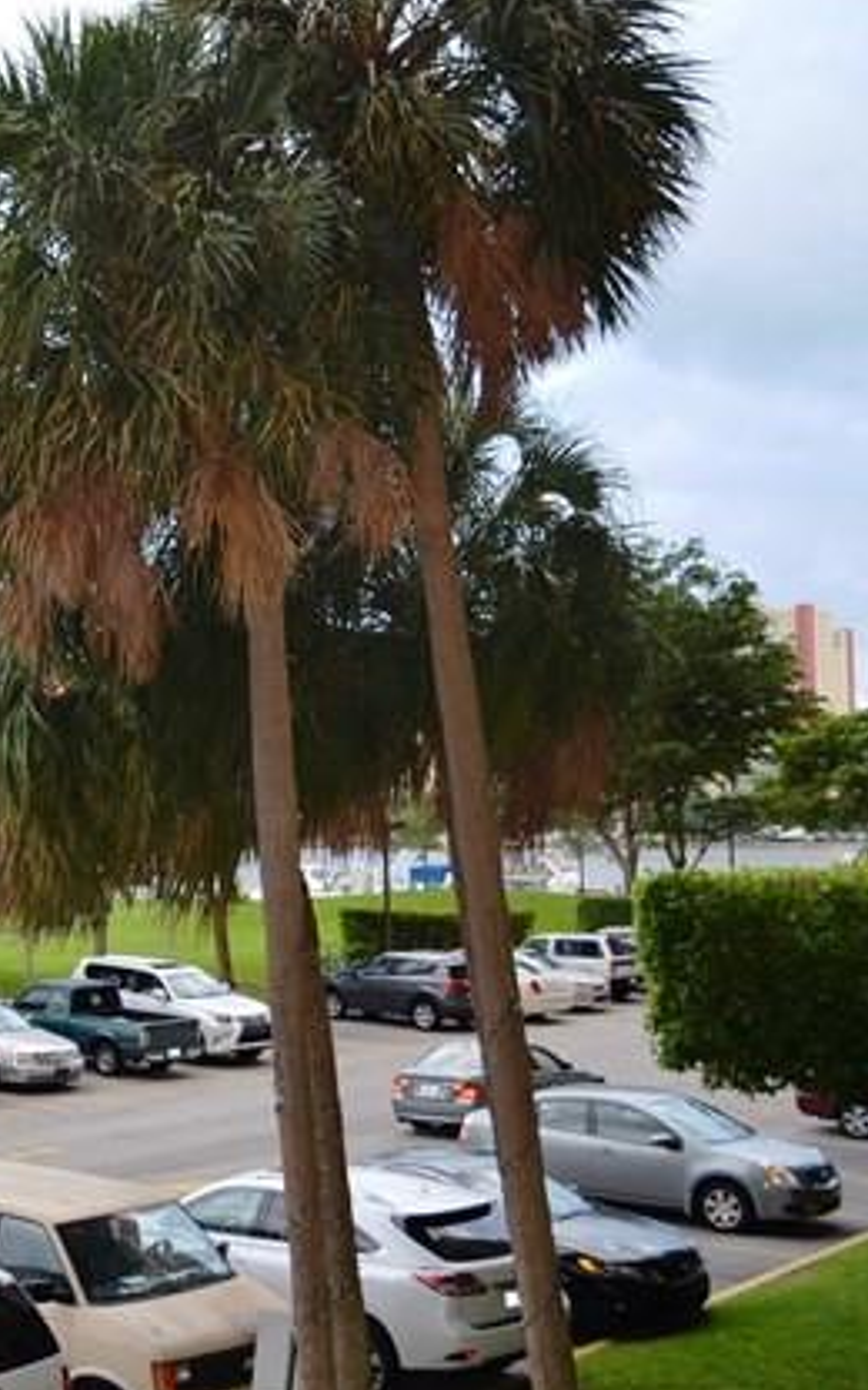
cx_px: -144
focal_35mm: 47
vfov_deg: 42.6
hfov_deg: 25.0
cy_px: 698
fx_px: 1779
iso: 200
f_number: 3.8
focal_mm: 20
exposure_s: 1/160
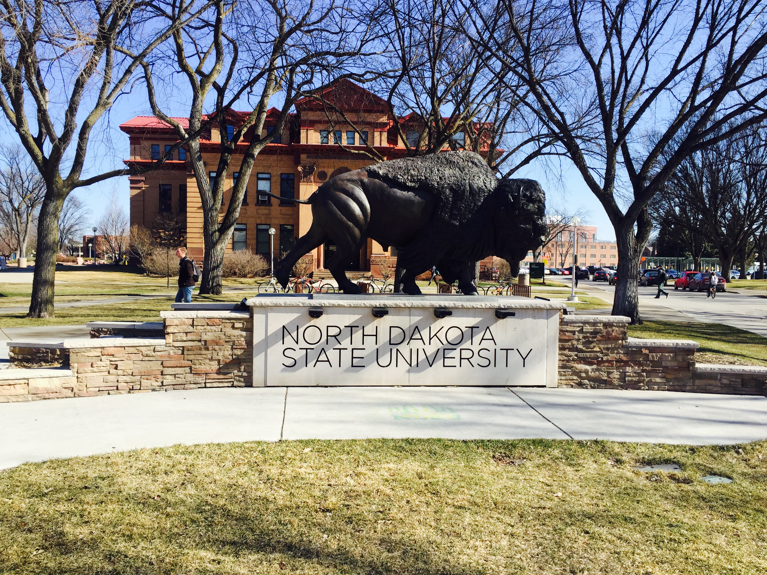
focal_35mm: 29
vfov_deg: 48.2
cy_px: 288
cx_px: 384
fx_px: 643
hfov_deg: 61.7
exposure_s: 1/1319
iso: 32
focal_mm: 4.15
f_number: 2.2
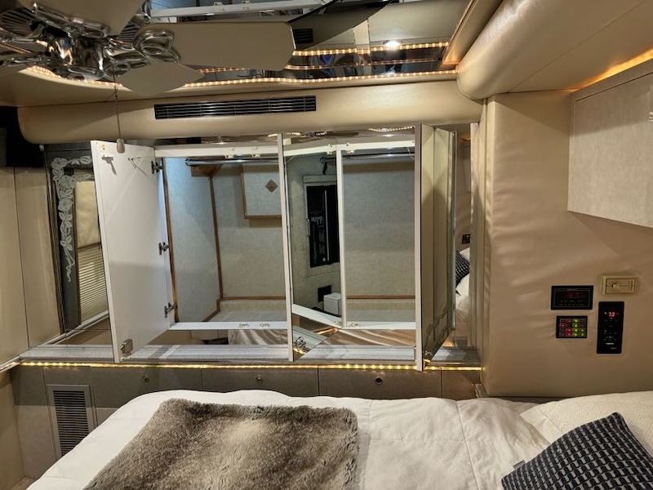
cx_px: 326
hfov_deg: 71.6
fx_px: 453
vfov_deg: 56.8
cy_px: 245
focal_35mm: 24
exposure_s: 1/41
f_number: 1.78
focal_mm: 6.76
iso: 250
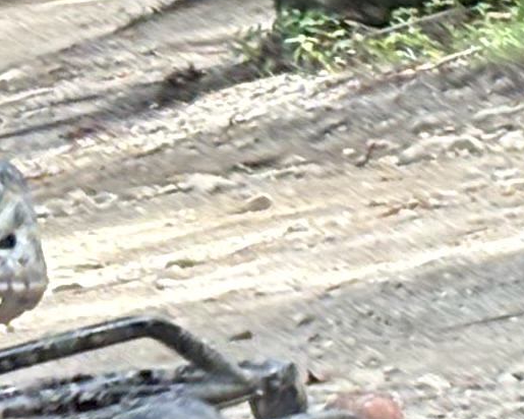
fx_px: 6157
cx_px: -229
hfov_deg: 4.8
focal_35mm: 397
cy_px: 211
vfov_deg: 3.9
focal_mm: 5.96
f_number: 1.6
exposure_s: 1/124
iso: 50
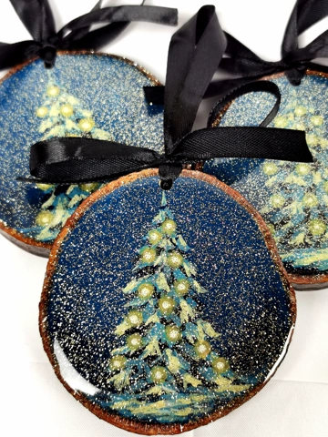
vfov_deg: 38.2
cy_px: 218
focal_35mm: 50
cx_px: 164
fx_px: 632
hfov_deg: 29.1
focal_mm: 5.56
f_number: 1.6
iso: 80
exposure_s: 1/100
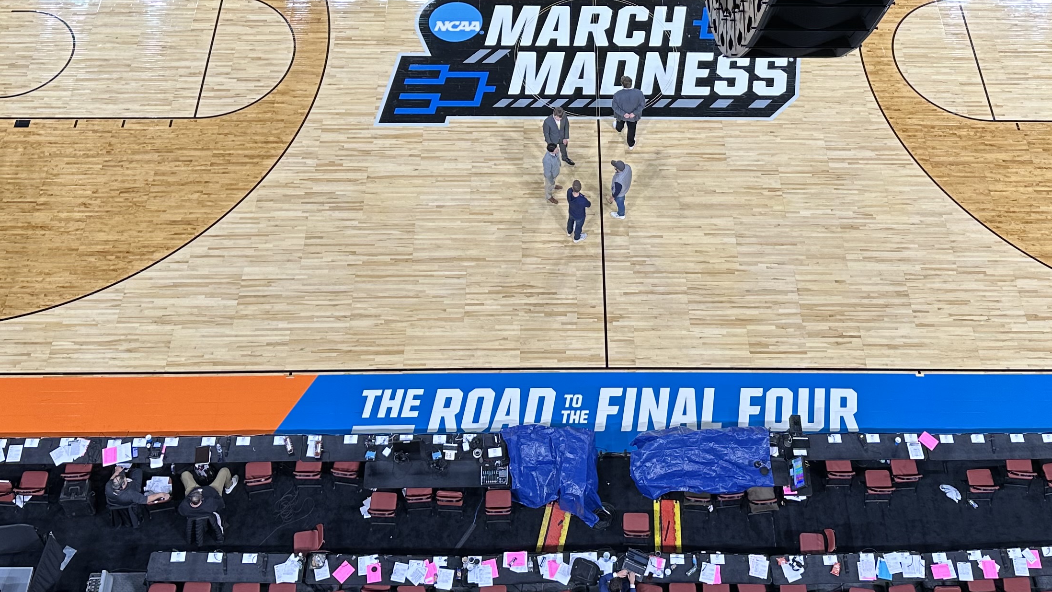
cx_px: 573
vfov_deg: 23.8
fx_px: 1339
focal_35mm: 48
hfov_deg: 42.9
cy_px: -3
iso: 64
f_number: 1.78
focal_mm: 6.86
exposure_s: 1/133
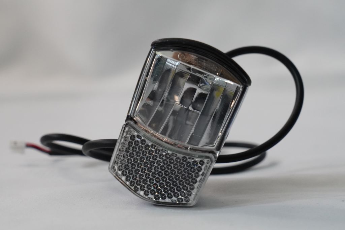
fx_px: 748
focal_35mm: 78
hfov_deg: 26.0
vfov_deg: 17.5
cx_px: 172
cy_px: 115
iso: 3200
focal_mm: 52
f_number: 7.1
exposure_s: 1/500
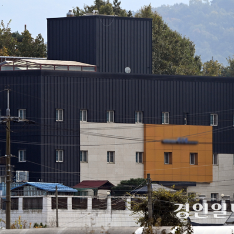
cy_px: 117
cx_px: 89
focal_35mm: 769
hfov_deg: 2.3
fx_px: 5881
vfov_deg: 2.3
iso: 1000
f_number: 6.3
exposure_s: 1/3200
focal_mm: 600
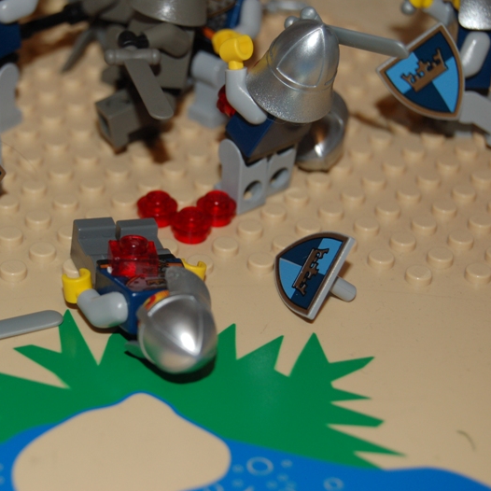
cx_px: 143
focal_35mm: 107
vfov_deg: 16.3
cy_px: 246
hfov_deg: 16.3
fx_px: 1711
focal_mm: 55
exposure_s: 1/60
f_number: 5.6
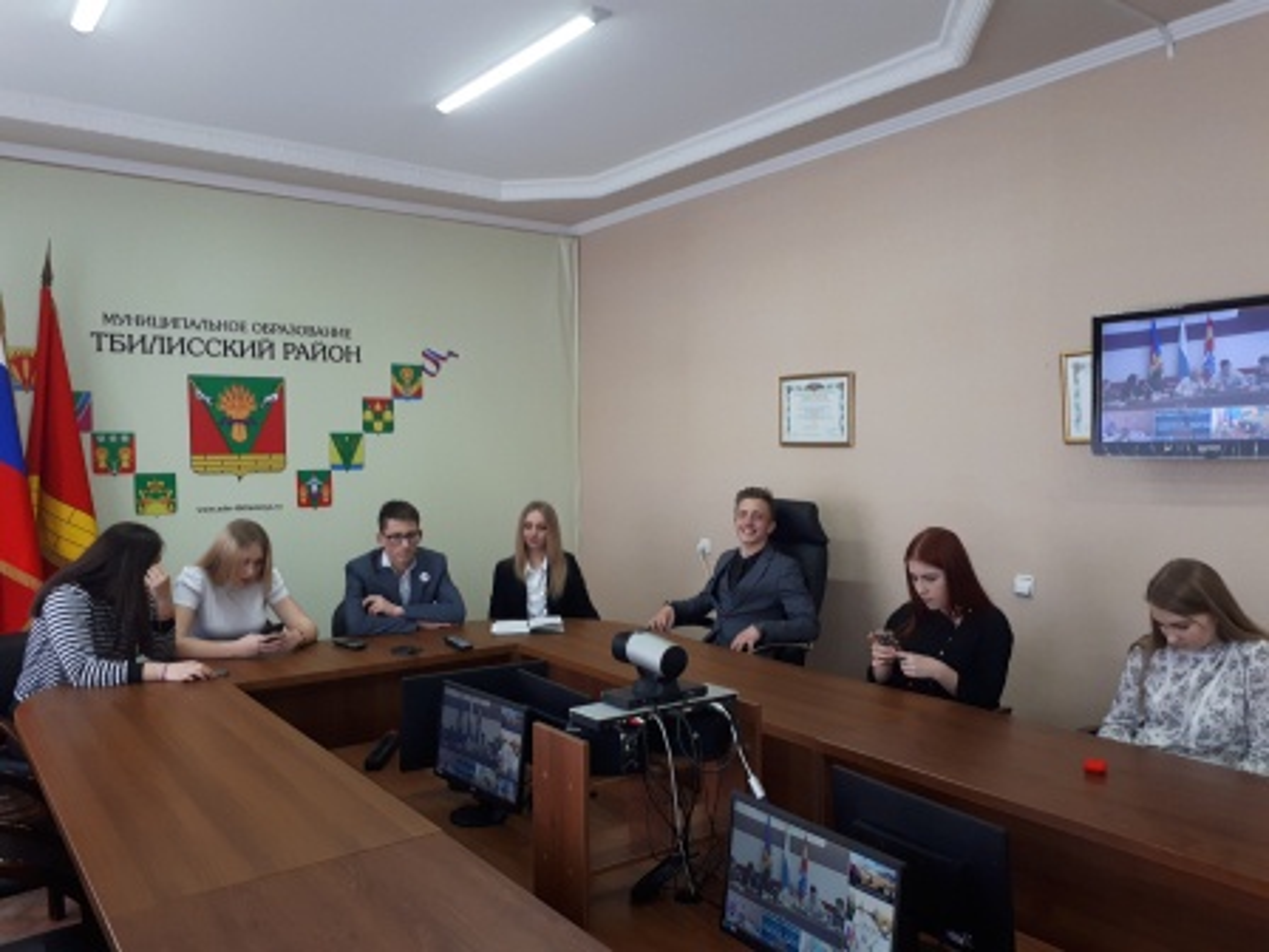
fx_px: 990
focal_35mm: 27
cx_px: 634
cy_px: 476
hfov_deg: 65.3
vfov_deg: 51.4
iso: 80
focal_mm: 3.6
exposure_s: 1/33
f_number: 1.9
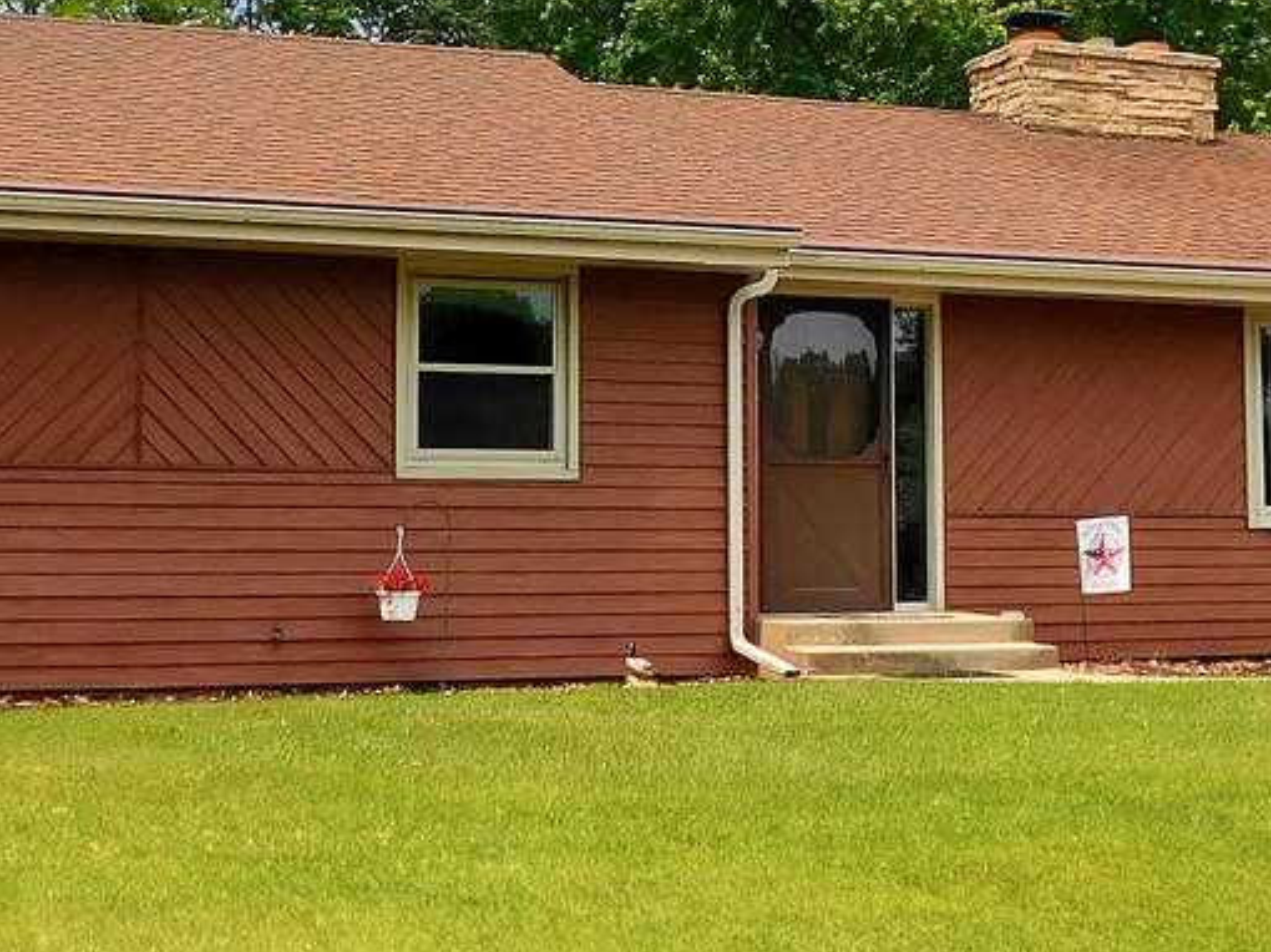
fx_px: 2385
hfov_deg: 29.7
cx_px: 795
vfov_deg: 22.3
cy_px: 194
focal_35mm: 65
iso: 125
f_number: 6
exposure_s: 1/500
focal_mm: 4
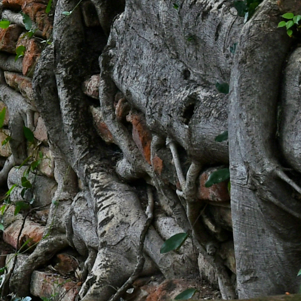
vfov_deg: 6.9
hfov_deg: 6.8
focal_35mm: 246
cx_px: -356
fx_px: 2420
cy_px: -280
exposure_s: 1/25
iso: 125
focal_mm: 32
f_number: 9
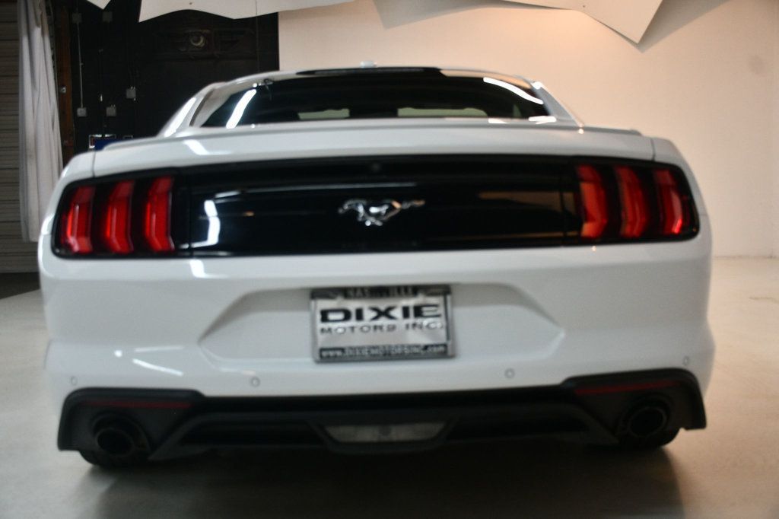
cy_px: 260
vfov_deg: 33.4
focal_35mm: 40
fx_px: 865
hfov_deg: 48.5
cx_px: 390
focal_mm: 27
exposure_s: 1/125
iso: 1000
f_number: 4
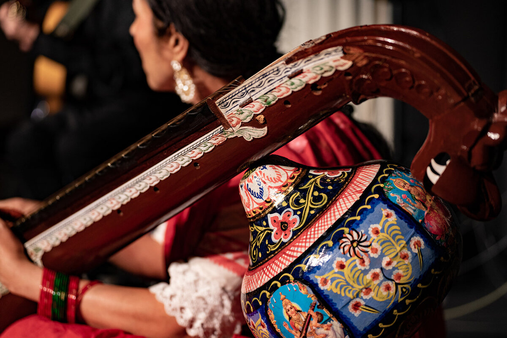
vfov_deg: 18.4
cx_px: 254
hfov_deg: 27.3
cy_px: 169
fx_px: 1042
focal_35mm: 74
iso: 1600
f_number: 2.8
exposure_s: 1/125
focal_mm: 74
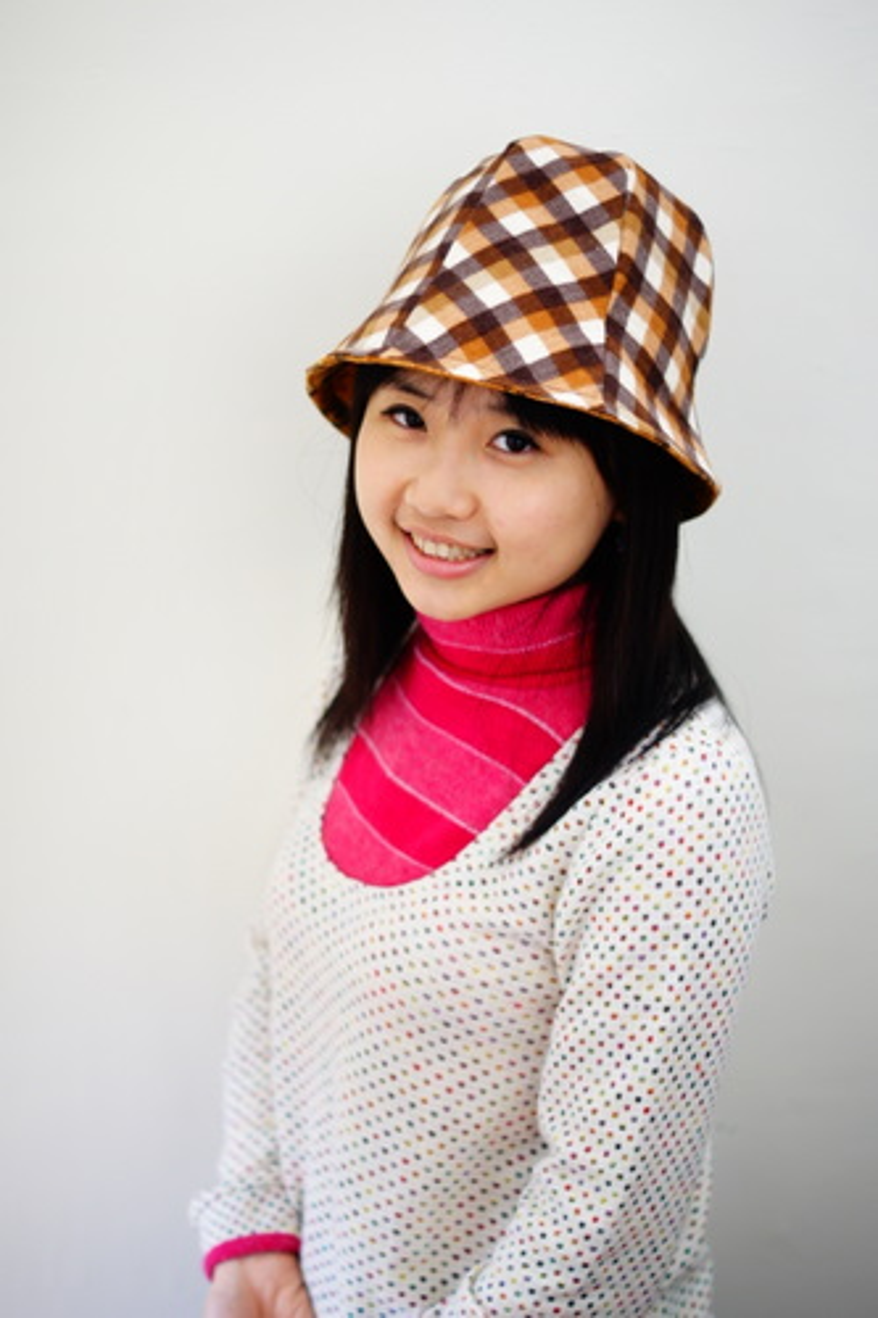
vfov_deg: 27.0
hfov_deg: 18.2
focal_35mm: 75
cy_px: 659
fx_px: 2745
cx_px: 439
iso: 200
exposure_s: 1/160
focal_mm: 50
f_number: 1.8
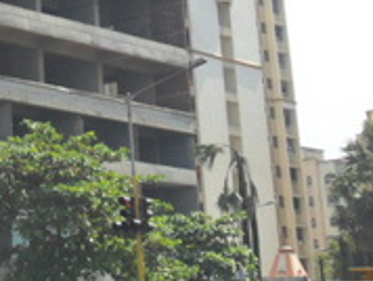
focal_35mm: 115
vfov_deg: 12.6
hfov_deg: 15.7
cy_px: -67
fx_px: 1241
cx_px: -191
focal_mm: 5.7
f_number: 3.7
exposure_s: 1/750
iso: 100
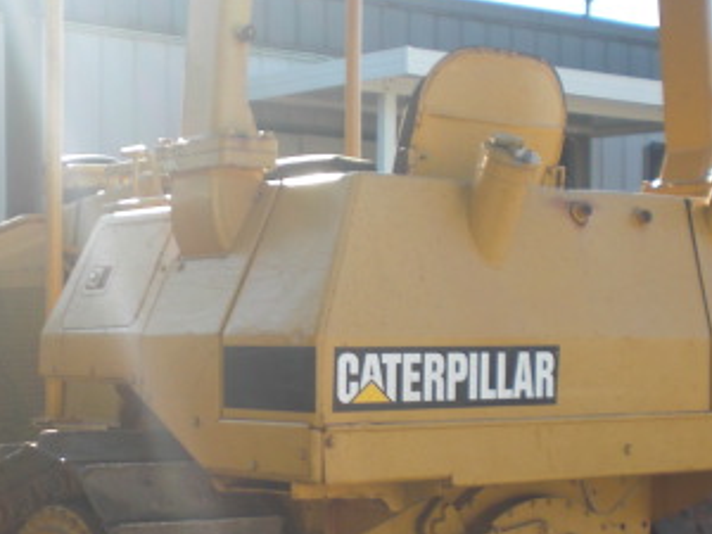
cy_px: 441
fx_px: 1666
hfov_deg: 24.0
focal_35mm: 81
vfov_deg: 18.0
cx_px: 256
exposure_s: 1/250
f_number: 3.1
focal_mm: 6.3
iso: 64
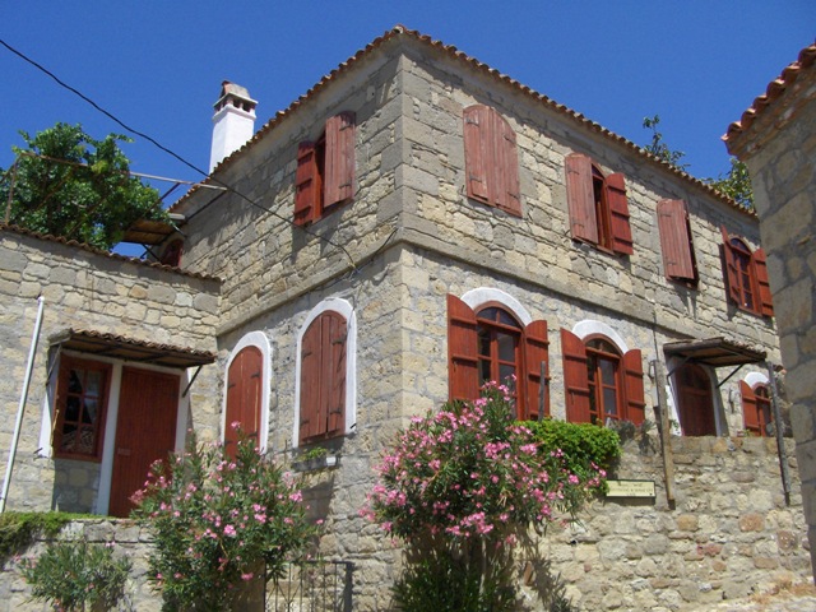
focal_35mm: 35
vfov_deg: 40.7
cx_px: 408
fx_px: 825
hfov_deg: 52.6
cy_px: 306
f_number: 4.3
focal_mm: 5.8
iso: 100
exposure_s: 1/1220
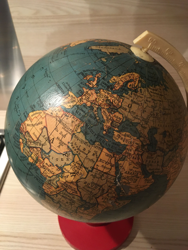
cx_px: 94
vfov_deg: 61.7
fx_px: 210
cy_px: 125
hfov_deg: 48.2
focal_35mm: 29
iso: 200
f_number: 2.2
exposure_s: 1/20
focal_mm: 4.15
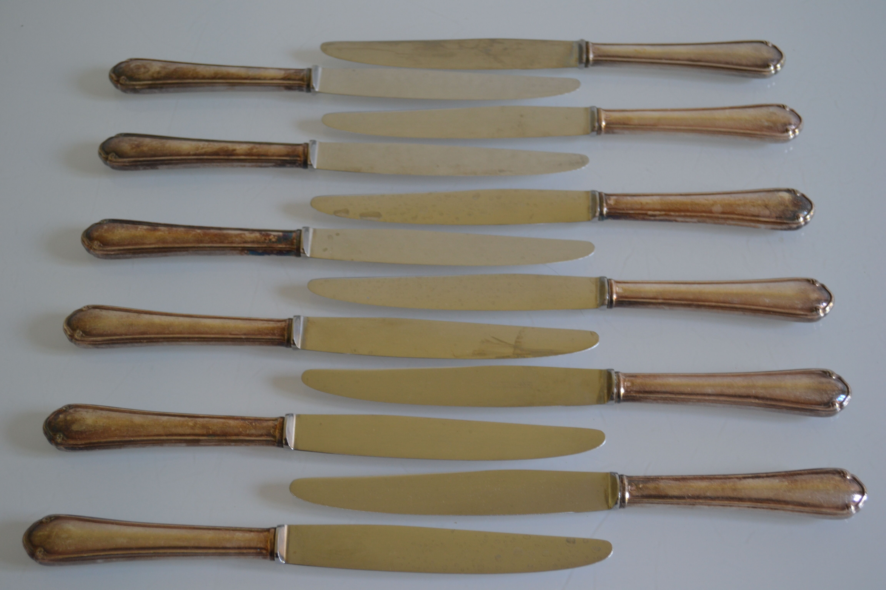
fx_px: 1255
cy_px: 295
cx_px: 443
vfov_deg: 26.5
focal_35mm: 51
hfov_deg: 38.9
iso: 400
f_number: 5
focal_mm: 34
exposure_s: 1/15
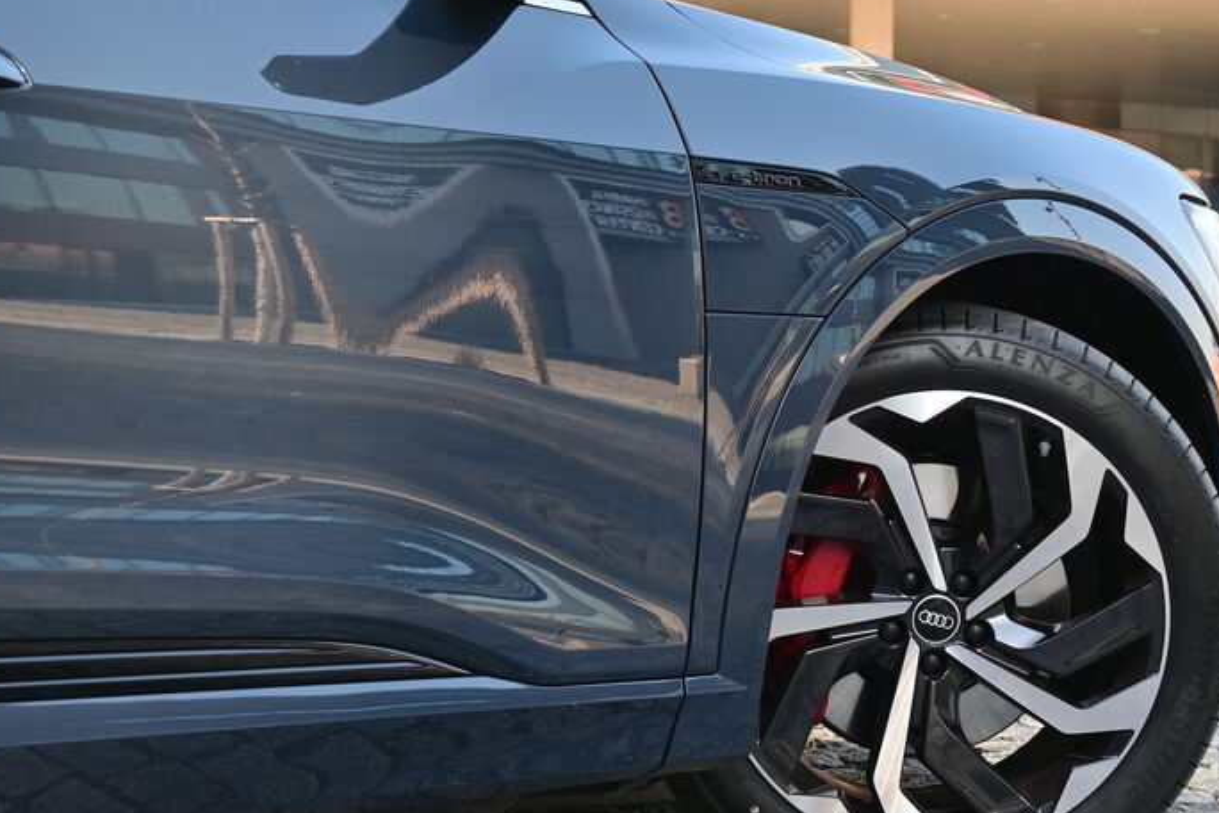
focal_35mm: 80
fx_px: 2709
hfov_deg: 25.3
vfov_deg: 17.1
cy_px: 428
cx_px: 747
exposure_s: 1/100
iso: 100
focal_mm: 38
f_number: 5.6
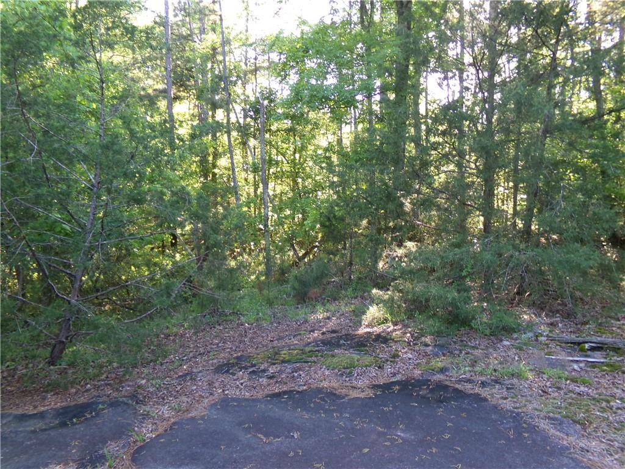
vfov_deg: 56.8
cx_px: 312
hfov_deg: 71.6
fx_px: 433
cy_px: 234
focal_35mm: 24
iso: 180
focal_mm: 4.3
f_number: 3.7
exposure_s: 1/34
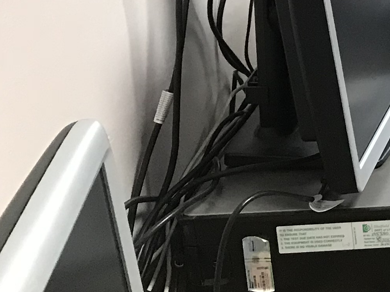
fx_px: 1273
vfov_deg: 12.6
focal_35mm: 113
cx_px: 739
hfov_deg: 14.8
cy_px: -106
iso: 64
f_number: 1.8
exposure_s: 1/17
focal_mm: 3.99
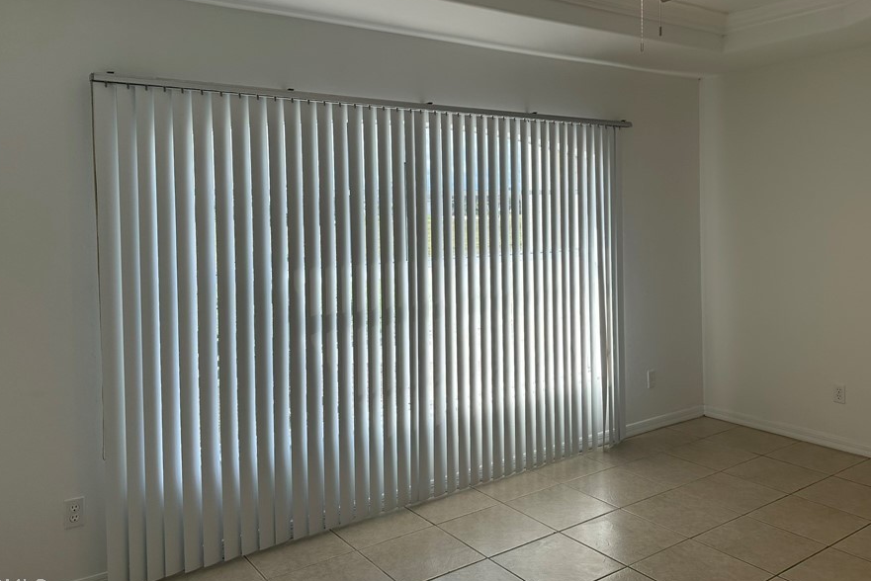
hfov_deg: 63.6
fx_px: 702
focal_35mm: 29
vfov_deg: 44.7
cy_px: 230
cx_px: 460
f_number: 1.78
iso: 80
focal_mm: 6.86
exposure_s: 1/604
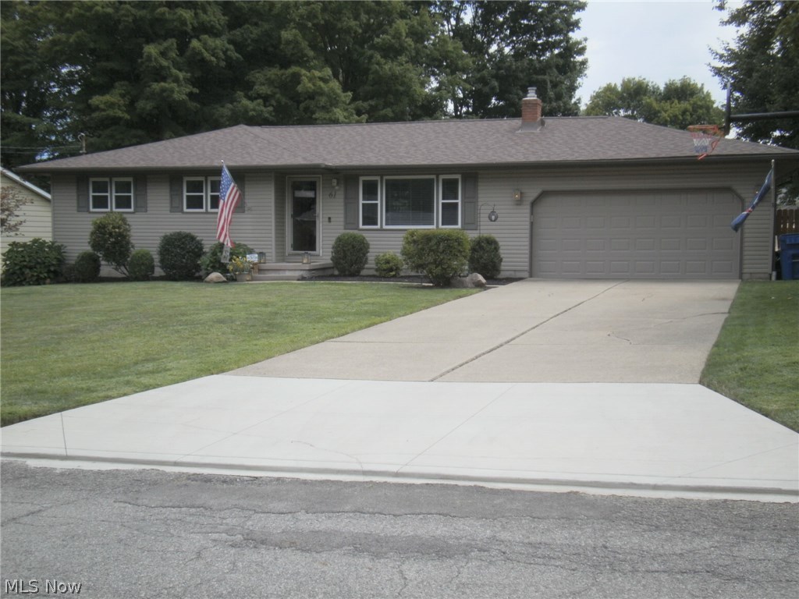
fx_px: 993
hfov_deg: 43.9
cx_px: 400
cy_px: 300
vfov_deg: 33.6
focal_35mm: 43
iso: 100
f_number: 3.4
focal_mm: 7.61
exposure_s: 1/800
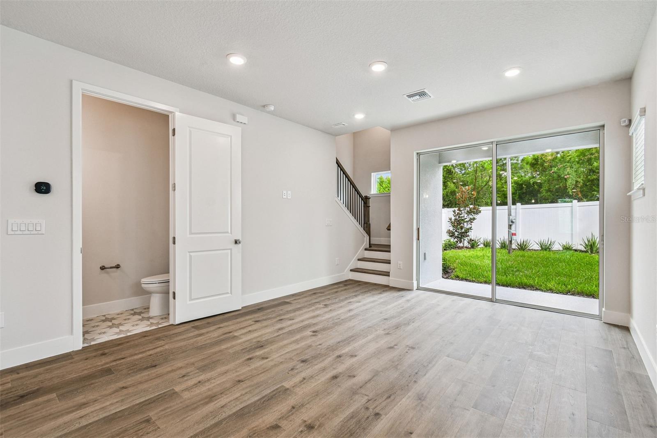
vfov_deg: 77.3
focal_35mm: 15
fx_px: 274
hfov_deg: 100.4
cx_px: 328
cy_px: 219
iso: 100
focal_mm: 10
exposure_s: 1/13
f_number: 7.1
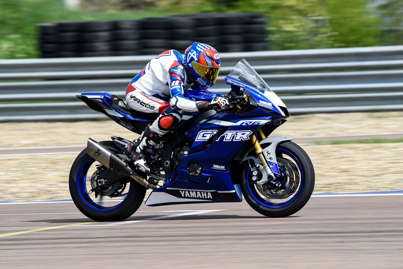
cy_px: 134
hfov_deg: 7.1
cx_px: 202
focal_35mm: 290
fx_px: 3246
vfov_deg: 4.7
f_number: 9
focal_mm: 290
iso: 180
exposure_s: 1/320
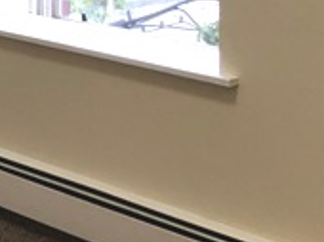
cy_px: -89
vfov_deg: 10.8
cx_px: -425
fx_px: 1243
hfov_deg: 12.2
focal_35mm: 133
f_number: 1.8
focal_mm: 3.99
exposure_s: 1/24
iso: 40
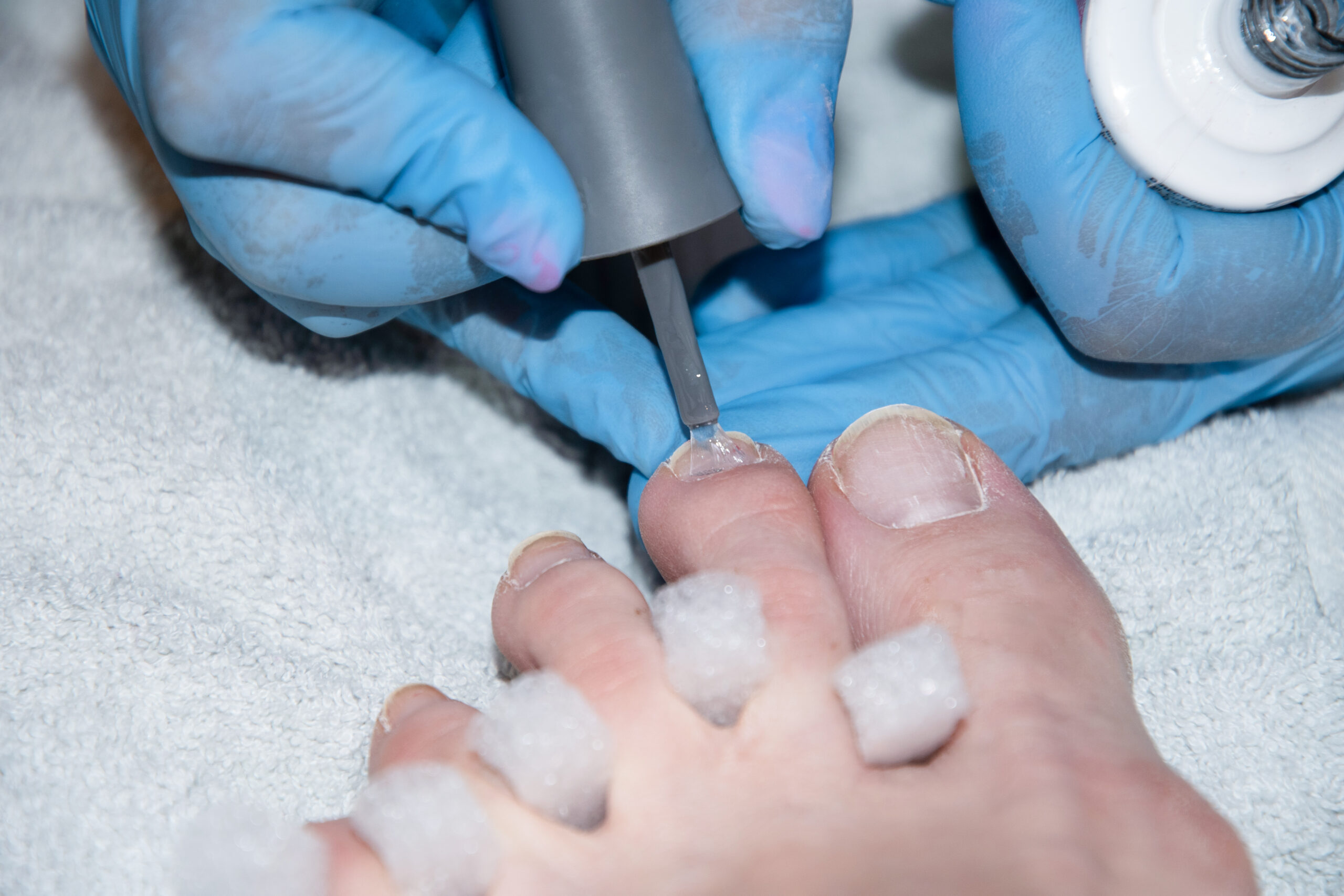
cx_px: 672
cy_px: 448
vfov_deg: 11.4
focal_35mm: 120
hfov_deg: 17.1
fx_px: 4480
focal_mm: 80
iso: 320
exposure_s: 1/125
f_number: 4.5
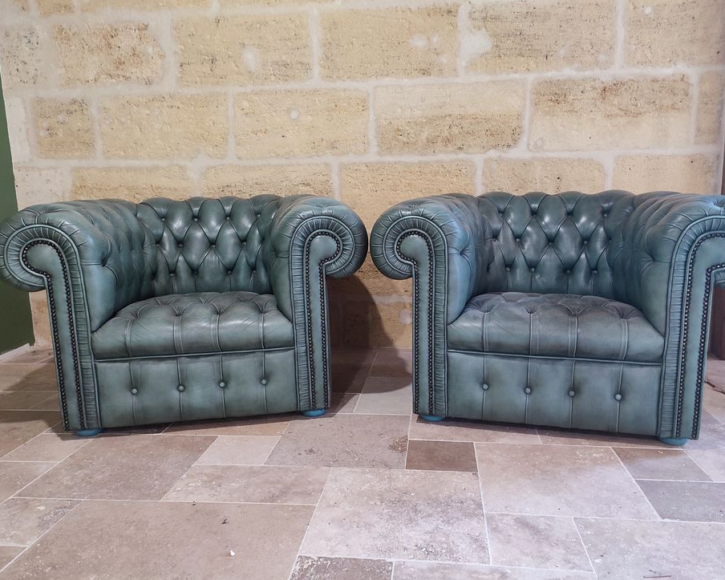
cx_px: 381
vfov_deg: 53.2
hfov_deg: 64.0
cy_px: 299
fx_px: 579
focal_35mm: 27
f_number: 1.9
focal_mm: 6.04
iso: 1072
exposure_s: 1/20
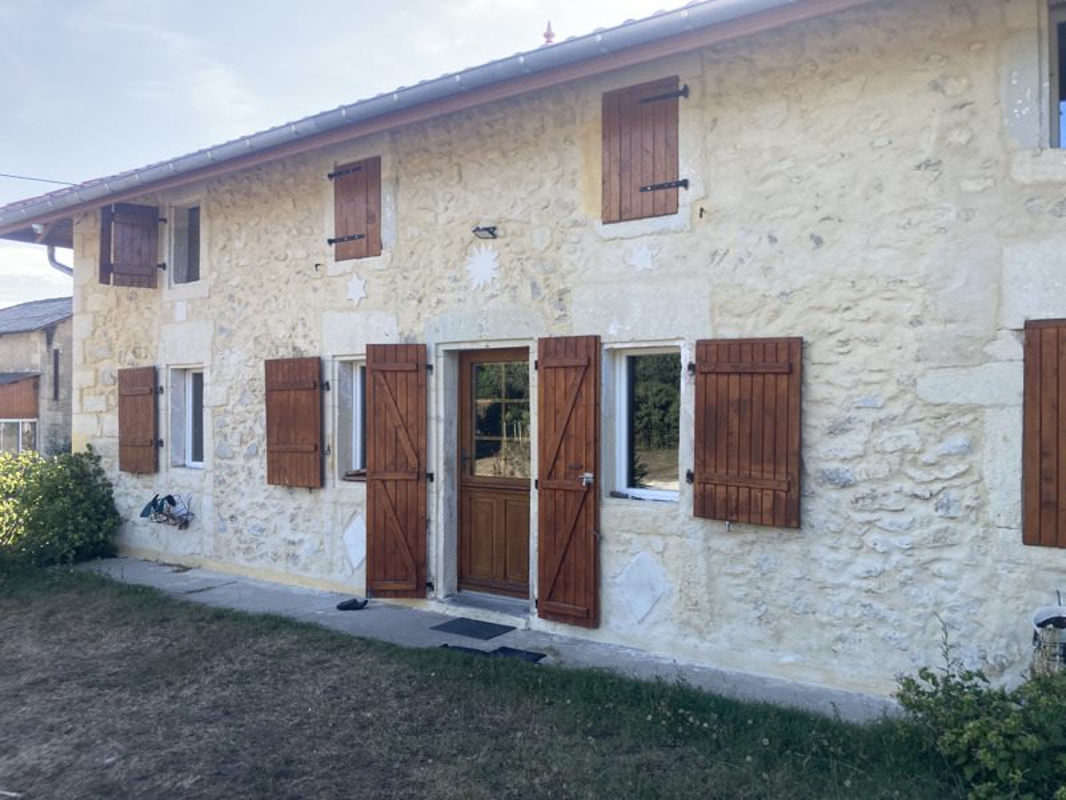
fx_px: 862
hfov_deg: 63.4
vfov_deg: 49.7
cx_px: 533
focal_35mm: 28
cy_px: 400
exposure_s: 1/448
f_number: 1.8
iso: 20
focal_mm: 3.99
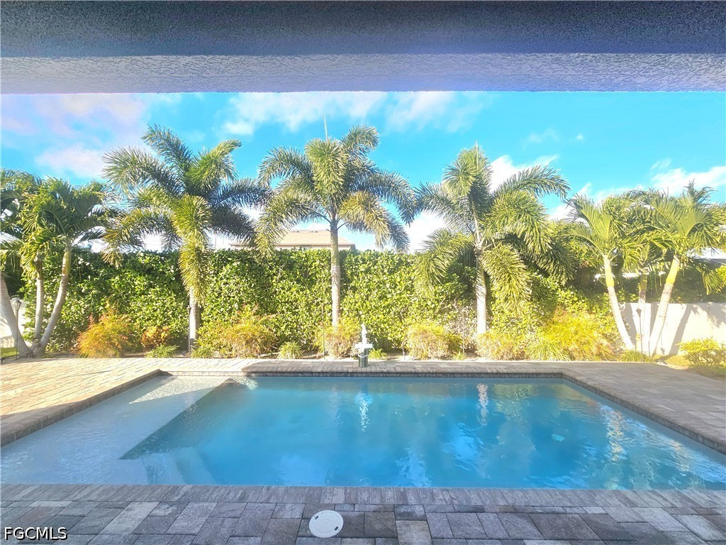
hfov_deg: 106.2
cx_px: 363
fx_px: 273
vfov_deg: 89.9
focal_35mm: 13
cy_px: 272
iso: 50
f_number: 2.2
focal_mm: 2.2
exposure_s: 1/909
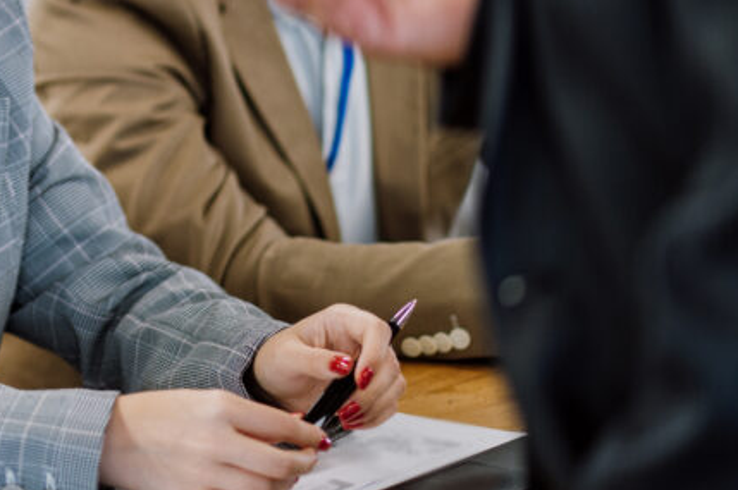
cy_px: -20
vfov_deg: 6.7
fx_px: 4157
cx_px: 19
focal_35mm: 203
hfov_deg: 10.1
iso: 500
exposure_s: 1/160
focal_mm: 85
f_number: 2
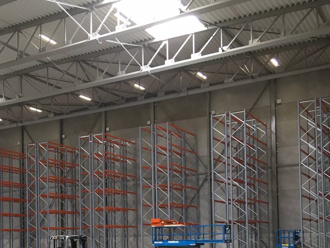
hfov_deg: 35.5
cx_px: 89
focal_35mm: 53
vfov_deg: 26.6
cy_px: 222
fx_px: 505
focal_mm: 4.15
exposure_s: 1/33
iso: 50
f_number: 2.2
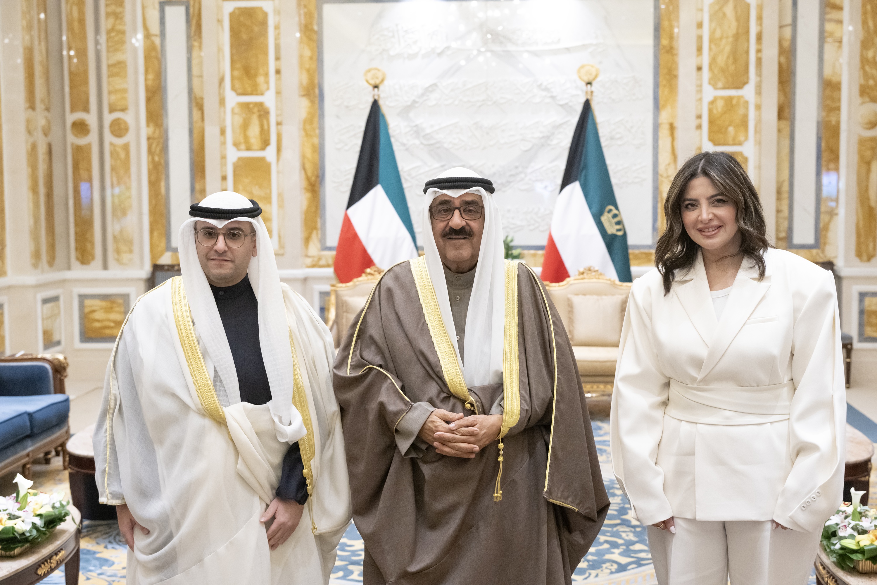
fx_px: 1218
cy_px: 292
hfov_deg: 39.6
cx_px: 438
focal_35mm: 50
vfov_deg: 27.0
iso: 6400
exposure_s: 1/160
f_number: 4.5
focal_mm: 50
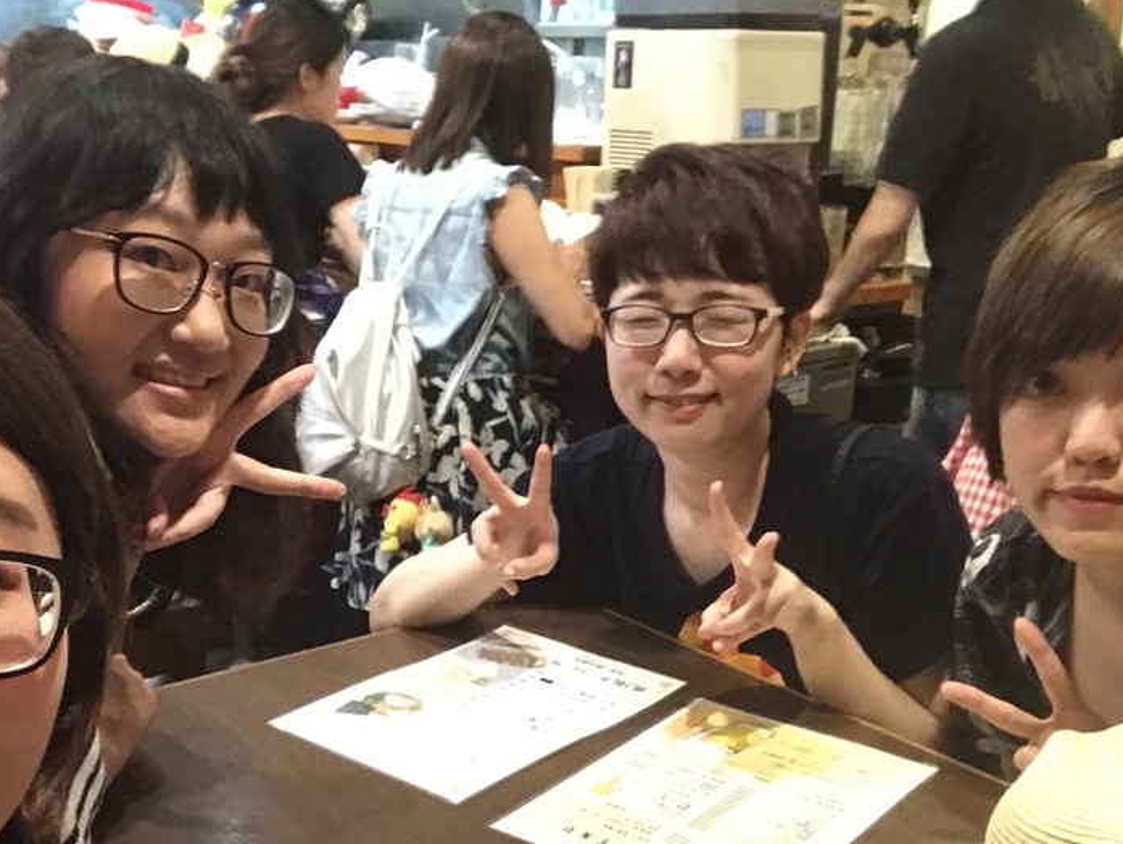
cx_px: 458
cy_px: 613
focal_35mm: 47
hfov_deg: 40.2
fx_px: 1526
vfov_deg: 30.5
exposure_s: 1/17
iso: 640
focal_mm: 2.87
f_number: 2.2
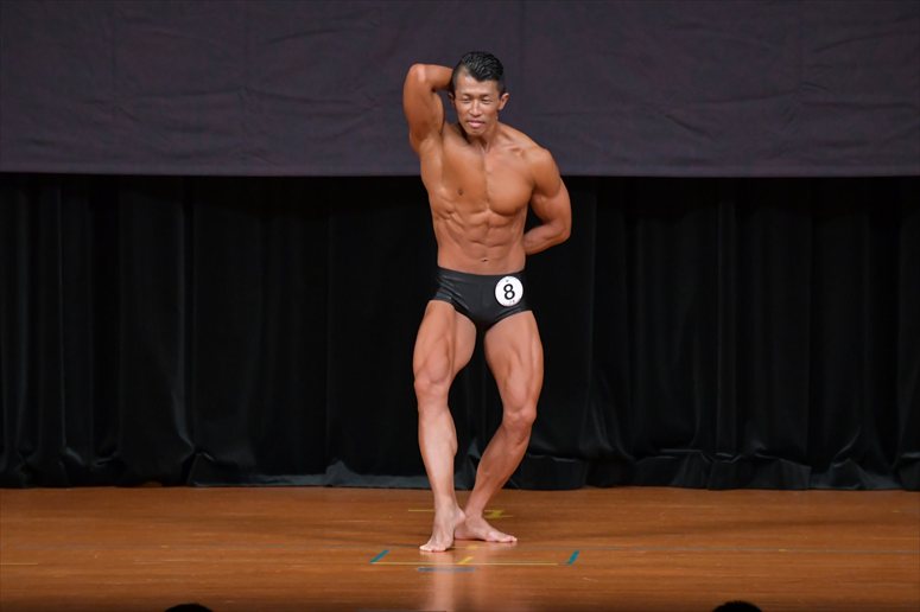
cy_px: 306
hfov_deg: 6.9
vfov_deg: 4.6
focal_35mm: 300
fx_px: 7663
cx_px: 460
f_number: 5.6
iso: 4000
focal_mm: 200
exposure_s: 1/400
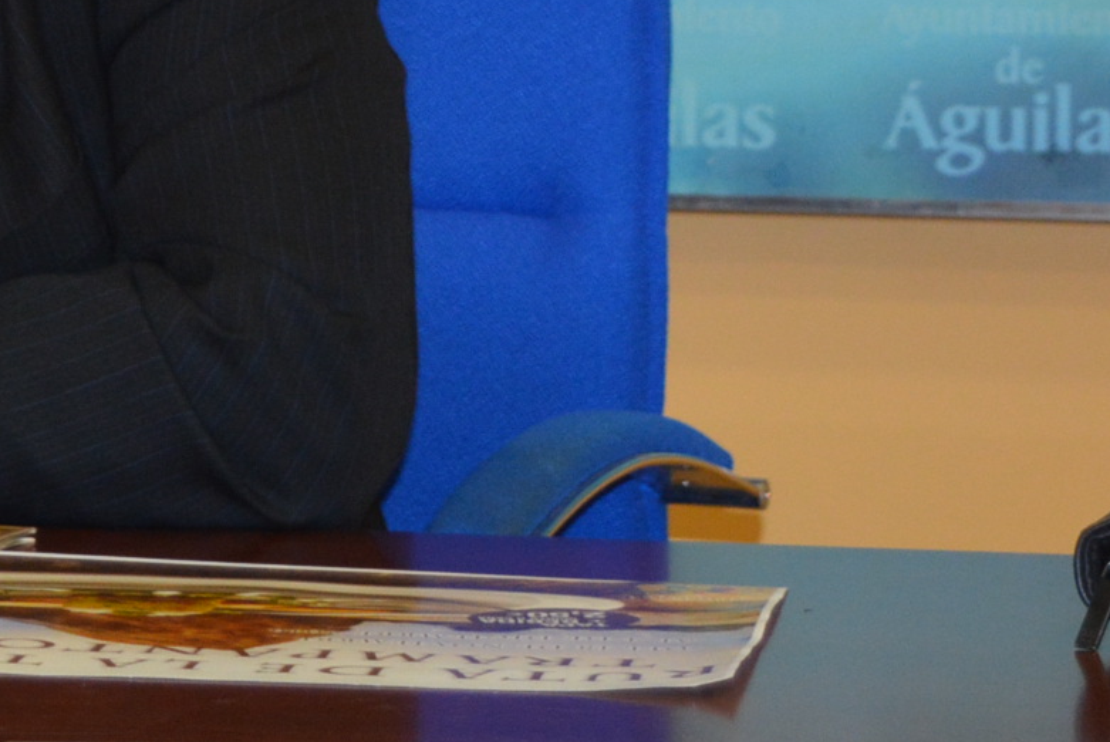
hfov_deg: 8.6
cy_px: -189
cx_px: -762
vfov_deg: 5.9
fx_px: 7097
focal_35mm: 230
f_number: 4.8
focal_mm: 40
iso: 900
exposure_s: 1/60
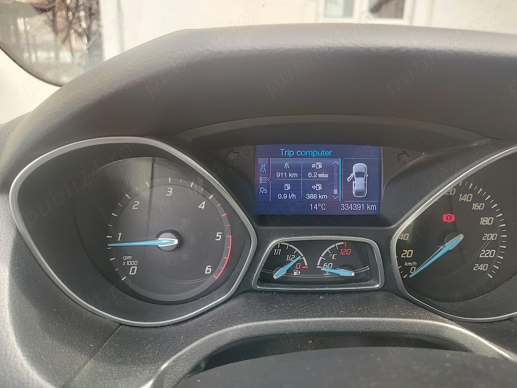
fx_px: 344
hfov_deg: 73.9
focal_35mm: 23
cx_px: 258
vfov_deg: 58.9
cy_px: 194
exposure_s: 1/120
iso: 100
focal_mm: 5.56
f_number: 1.8
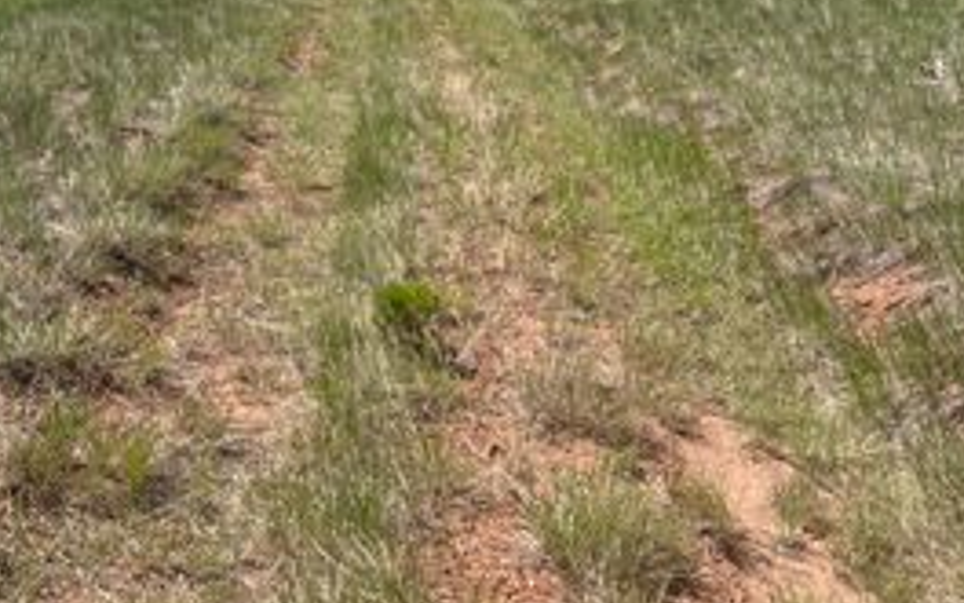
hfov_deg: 44.3
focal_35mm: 45
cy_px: 35
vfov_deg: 27.3
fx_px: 1182
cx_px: 447
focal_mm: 5.96
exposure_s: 1/3448
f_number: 1.6
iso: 50
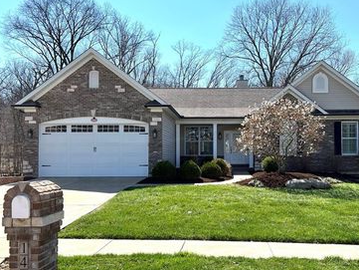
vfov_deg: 39.7
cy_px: 146
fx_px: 373
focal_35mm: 36
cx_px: 218
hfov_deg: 51.0
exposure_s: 1/3831
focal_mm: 5.7
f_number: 1.5
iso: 50
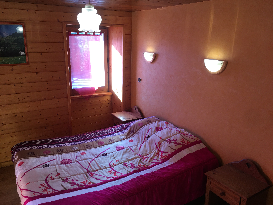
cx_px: 136
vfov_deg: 48.2
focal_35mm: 29
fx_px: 229
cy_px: 102
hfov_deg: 61.7
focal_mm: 4.15
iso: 25
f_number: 2.2
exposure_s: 1/33
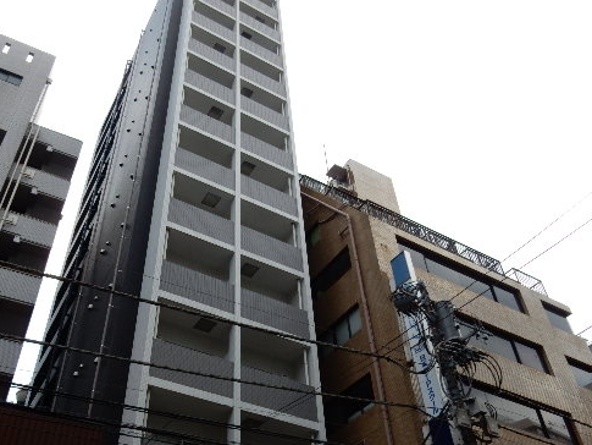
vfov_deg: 42.8
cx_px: 231
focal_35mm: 33
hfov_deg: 54.8
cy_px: 260
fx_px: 565
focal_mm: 4.5
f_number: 3.7
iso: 125
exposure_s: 1/800
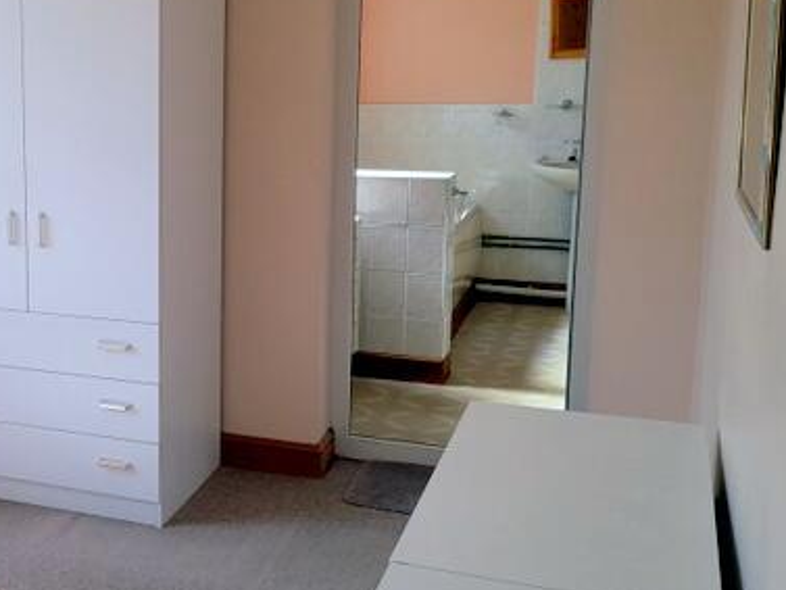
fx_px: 1204
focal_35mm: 53
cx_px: 42
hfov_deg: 33.7
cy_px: 263
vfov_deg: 27.5
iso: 20
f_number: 2
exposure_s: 1/120
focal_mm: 4.6
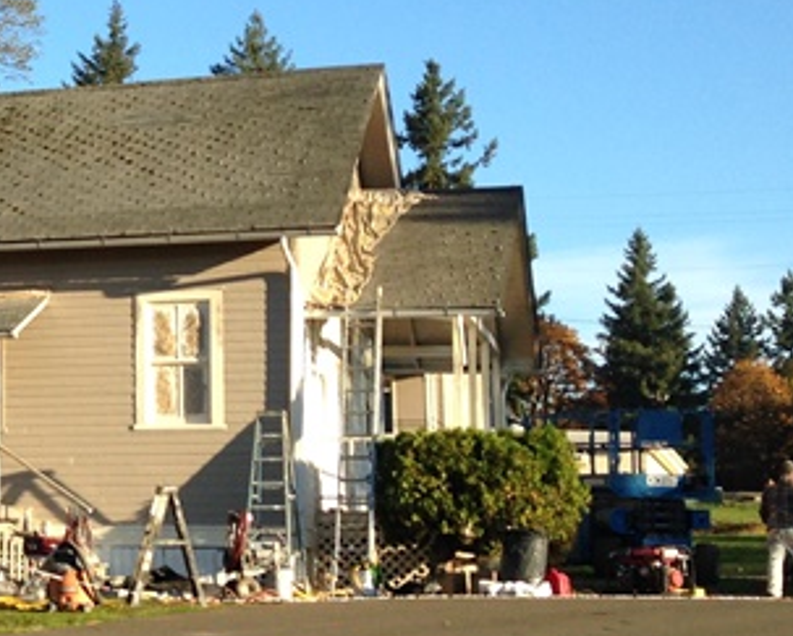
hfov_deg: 17.6
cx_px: -228
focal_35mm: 102
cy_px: 277
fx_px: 2396
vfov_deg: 15.1
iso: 50
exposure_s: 1/713
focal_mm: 4.12
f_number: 2.4
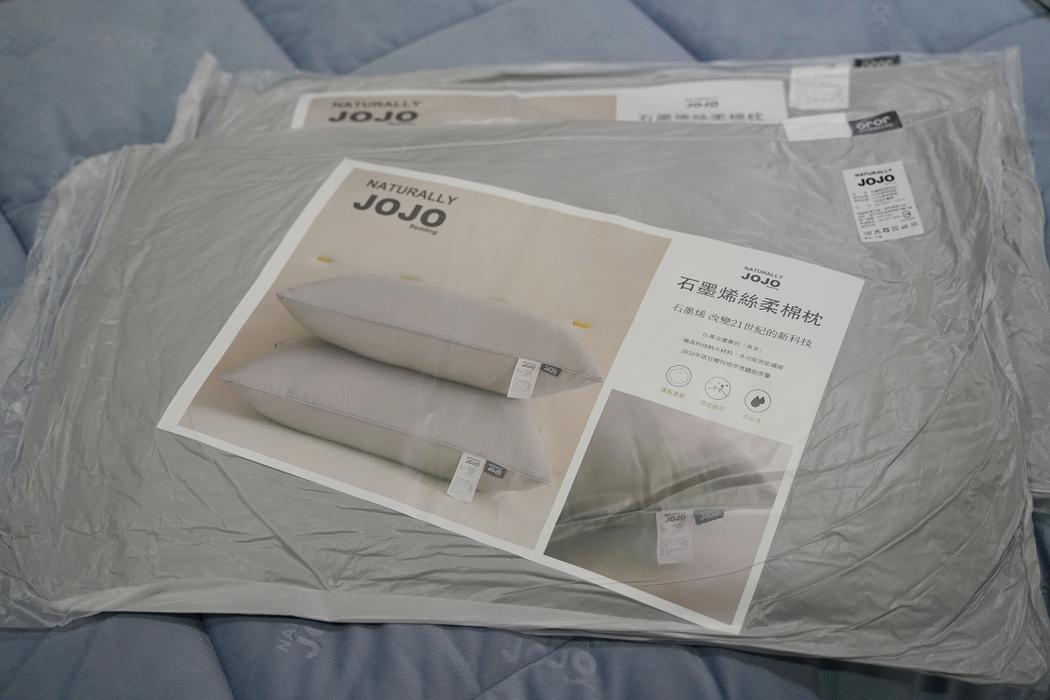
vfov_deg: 29.9
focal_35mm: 45
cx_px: 525
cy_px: 350
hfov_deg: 43.6
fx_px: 1312
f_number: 3.2
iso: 1600
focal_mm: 45
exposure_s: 1/160
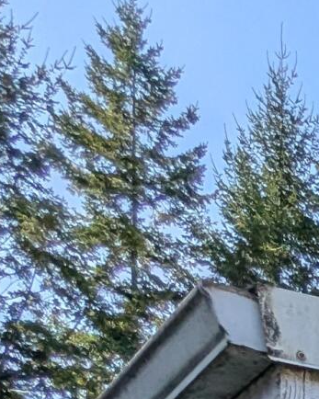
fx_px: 1275
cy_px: 1020
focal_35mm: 108
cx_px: 837
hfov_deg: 11.2
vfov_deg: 12.7
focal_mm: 2.35
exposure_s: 1/845
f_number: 2.2
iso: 37
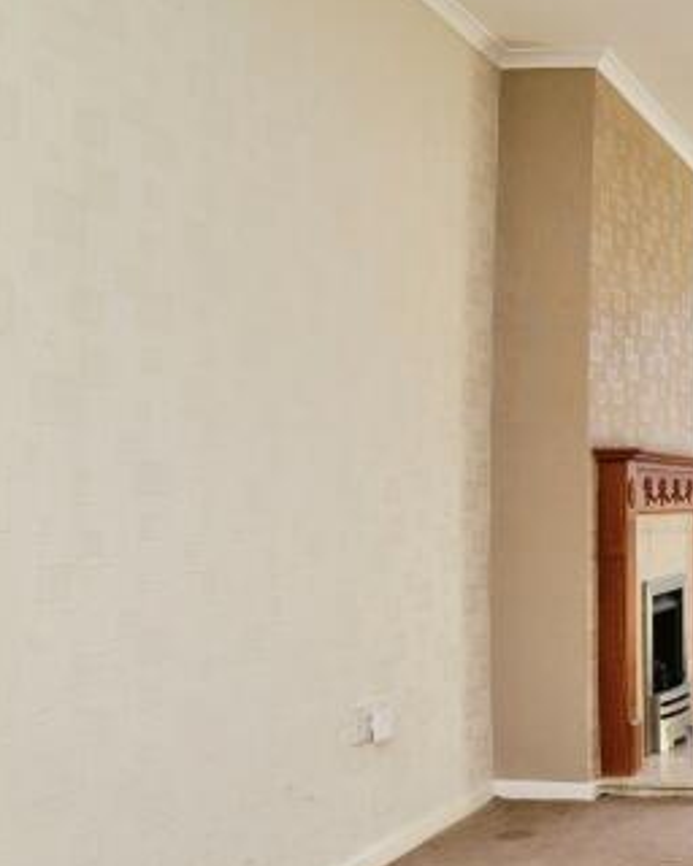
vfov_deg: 43.6
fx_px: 1077
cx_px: 964
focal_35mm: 42
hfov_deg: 27.7
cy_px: 524
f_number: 8
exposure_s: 1/60
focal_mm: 14
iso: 100
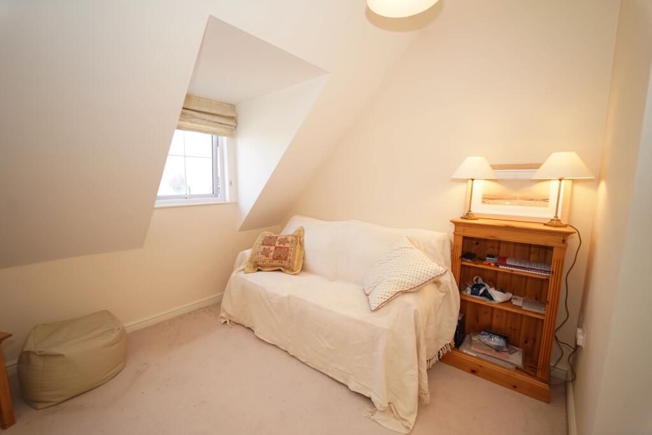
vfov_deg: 81.2
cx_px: 326
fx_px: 254
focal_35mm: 14
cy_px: 218
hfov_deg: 104.2
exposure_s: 1/60
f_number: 2.8
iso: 100
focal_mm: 14
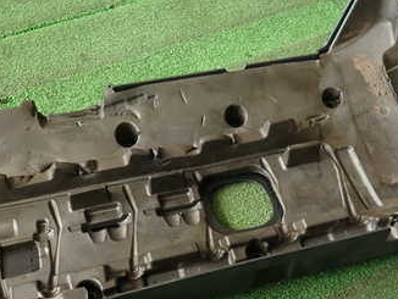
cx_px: 205
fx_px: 529
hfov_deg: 41.2
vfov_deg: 31.4
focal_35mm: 46
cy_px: 184
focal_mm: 4.5
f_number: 2
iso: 200
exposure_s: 1/50
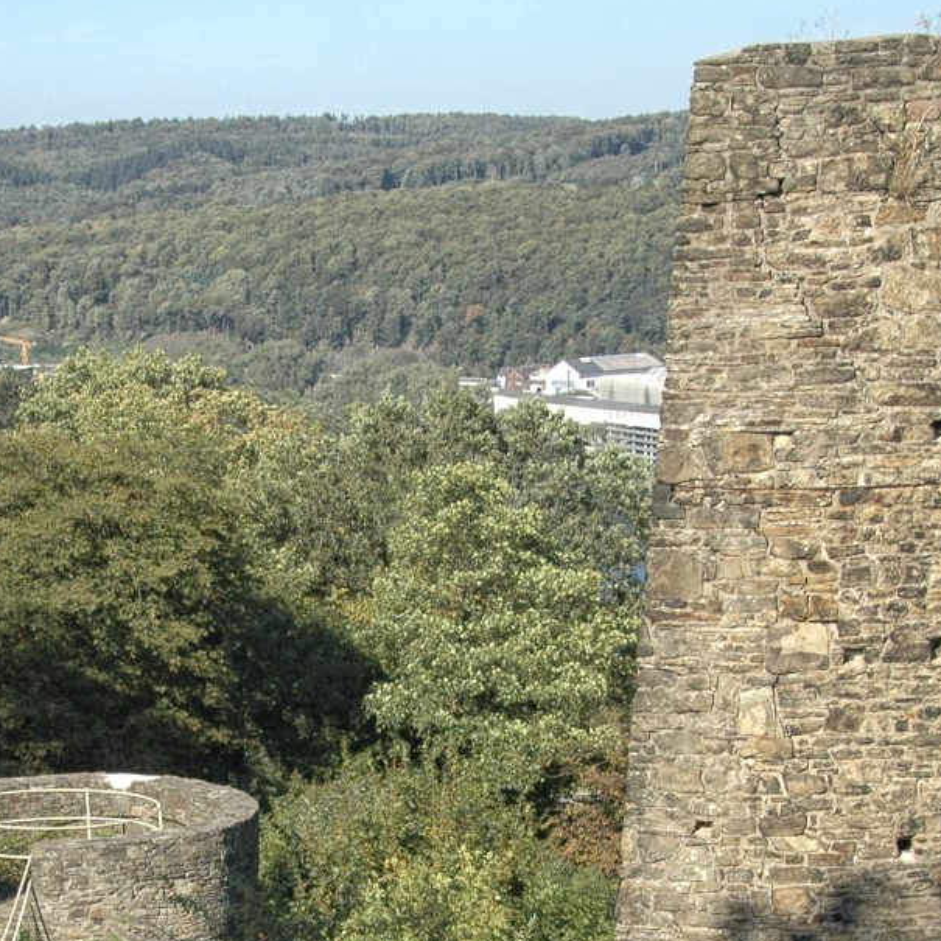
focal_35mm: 99
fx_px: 3049
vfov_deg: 17.3
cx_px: 236
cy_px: 807
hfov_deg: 17.4
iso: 200
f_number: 8
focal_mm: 29
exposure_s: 1/250
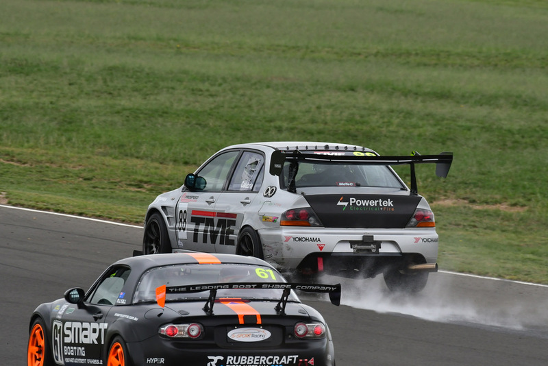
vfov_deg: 2.2
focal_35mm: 615
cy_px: 183
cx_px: 274
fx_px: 9365
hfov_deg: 3.4
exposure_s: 1/640
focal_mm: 410
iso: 800
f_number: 11
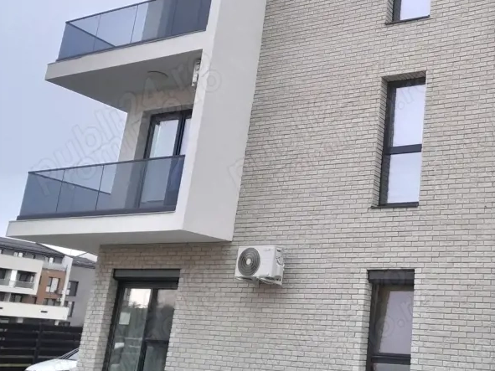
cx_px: 414
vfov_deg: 32.7
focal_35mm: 44
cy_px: 133
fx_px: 629
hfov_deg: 40.7
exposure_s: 1/50
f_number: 1.8
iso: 64
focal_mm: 3.98
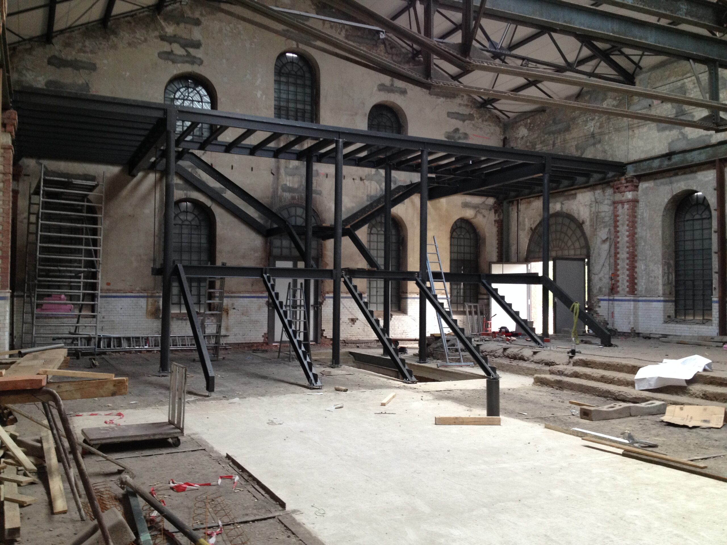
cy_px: 272
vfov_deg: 40.7
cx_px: 364
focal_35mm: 35
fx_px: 735
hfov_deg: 52.6
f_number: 2.4
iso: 125
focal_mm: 4.28
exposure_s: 1/20
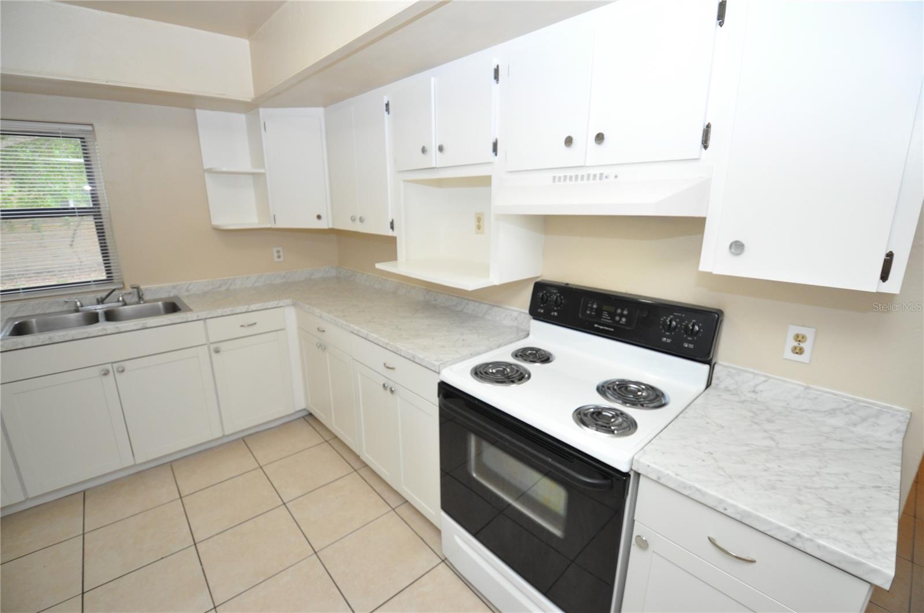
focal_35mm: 15
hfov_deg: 100.5
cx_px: 462
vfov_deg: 77.2
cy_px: 306
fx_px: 384
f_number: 4
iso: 800
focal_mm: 10
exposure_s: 1/60
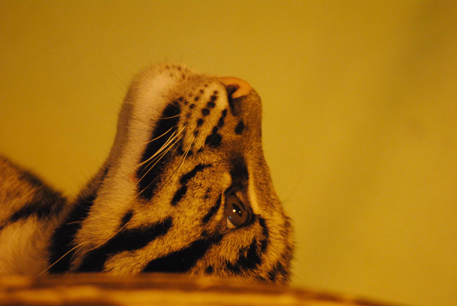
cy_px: 153
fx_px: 5719
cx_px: 228
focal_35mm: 450
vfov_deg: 3.1
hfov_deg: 4.6
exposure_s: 1/80
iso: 1600
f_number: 5.6
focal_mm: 300
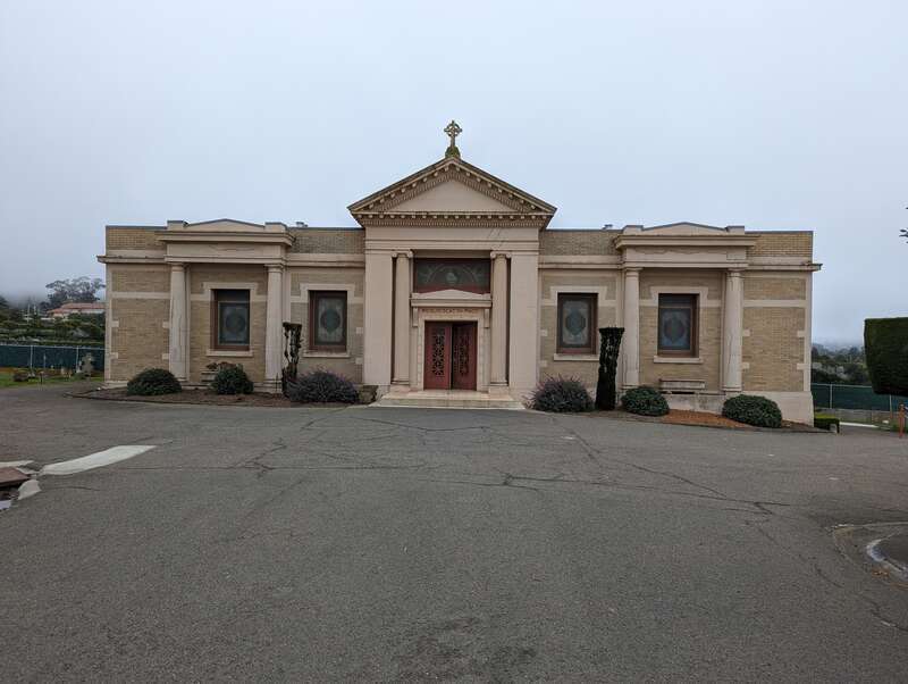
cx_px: 454
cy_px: 342
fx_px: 630
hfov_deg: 71.5
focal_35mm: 24
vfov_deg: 56.9
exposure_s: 1/1192
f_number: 1.85
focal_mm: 6.81
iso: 47
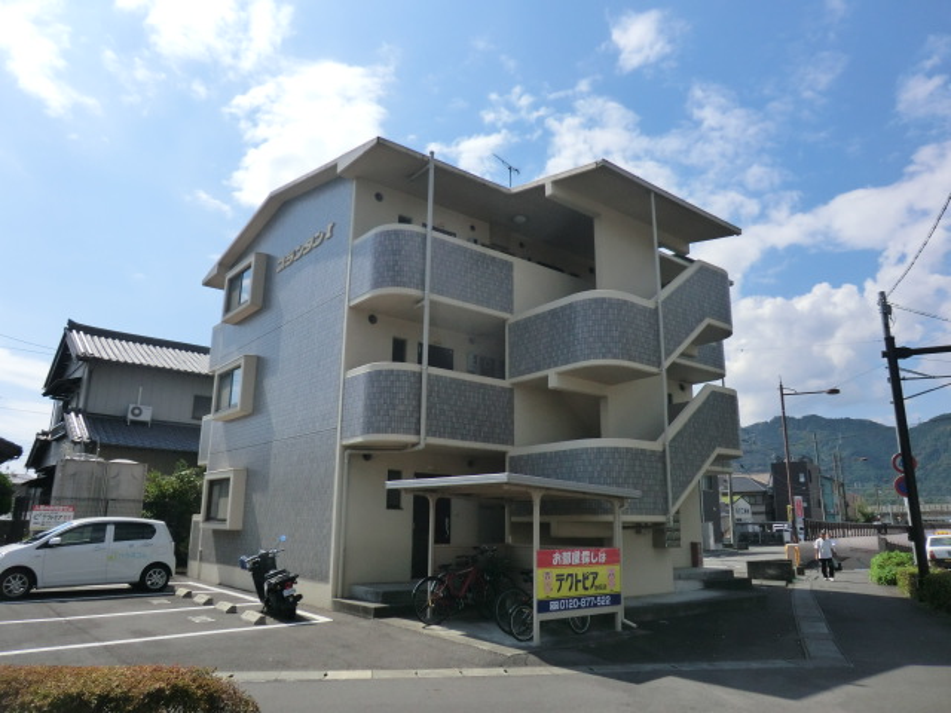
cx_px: 476
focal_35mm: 24
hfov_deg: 71.6
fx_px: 659
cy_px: 356
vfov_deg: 56.8
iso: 80
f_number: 7.5
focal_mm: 4.3
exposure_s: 1/400
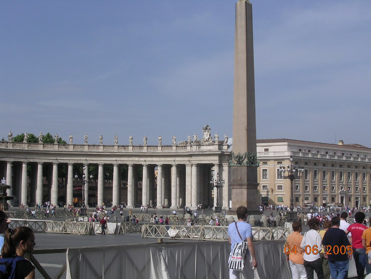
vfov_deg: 26.1
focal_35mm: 56
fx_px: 600
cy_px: 140
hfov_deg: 34.3
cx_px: 186
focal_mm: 8.5
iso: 100
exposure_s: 1/402
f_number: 6.6
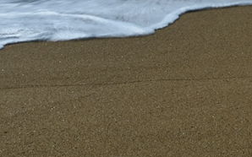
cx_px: 142
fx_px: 844
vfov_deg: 9.9
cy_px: -149
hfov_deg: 17.0
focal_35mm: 123
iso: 100
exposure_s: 1/4
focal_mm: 30
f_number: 22
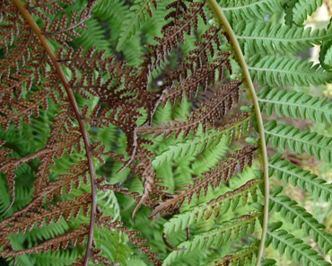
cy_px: 135
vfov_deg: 36.5
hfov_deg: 44.4
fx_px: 403
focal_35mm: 41
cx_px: 210
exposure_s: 1/100
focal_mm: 4.7
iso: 100
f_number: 3.3
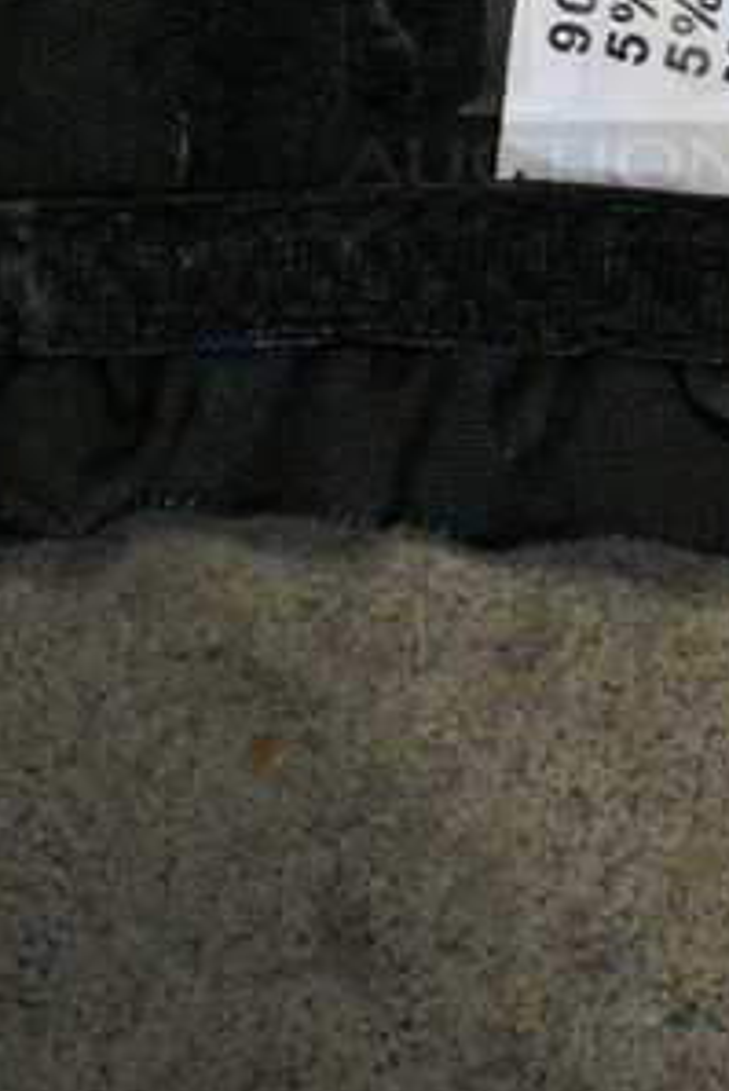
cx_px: 725
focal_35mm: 92
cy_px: 9
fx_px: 2791
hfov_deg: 14.6
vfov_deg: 21.4
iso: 6400
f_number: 6.3
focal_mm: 20
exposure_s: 1/160
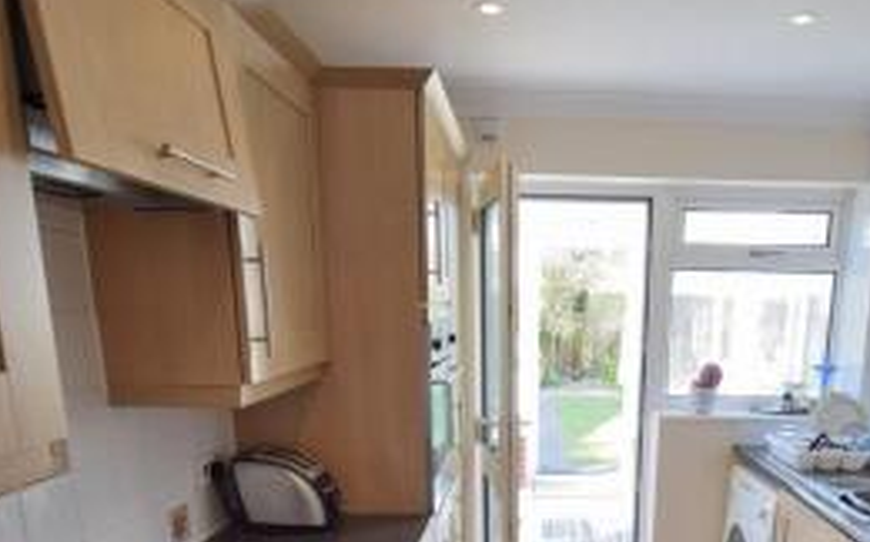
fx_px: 663
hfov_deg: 65.3
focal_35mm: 28
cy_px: 487
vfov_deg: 41.0
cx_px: 555
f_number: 4.5
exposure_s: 1/80
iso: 400
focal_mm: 10
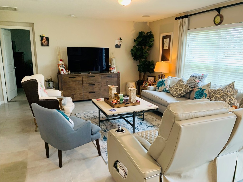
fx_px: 183
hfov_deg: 67.3
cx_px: 122
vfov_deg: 53.1
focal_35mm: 26
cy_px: 91
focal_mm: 4.25
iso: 250
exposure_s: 1/60
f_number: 1.8
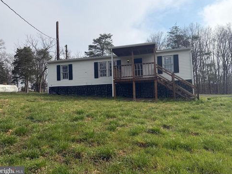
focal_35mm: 25
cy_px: 85
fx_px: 168
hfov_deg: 69.4
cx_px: 116
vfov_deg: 54.9
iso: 80
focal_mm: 6.76
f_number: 1.78
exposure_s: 1/5714
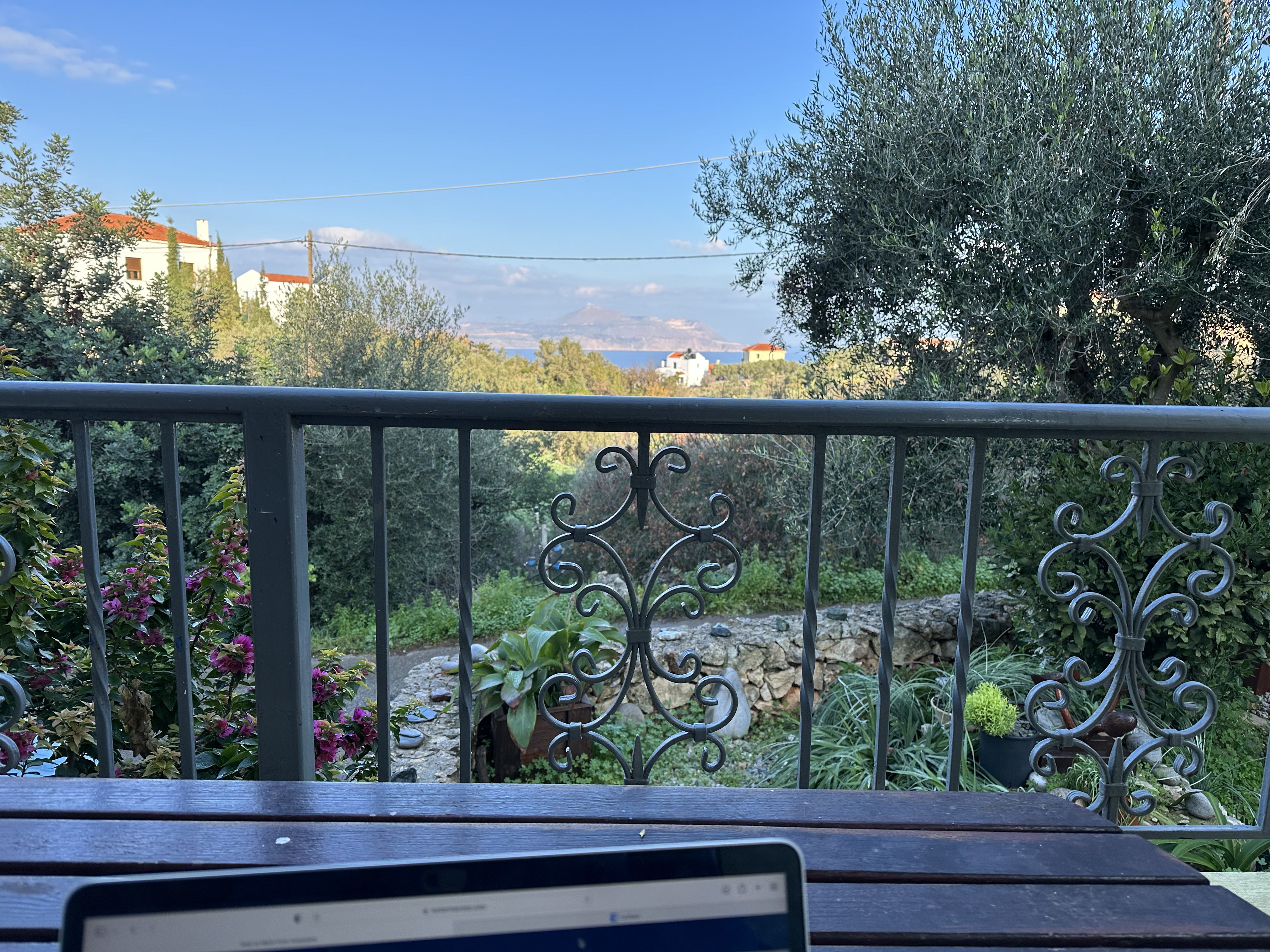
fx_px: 881
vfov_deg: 56.8
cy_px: 476
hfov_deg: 71.6
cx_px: 635
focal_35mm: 24
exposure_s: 1/1183
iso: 80
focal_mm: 6.86
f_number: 1.78
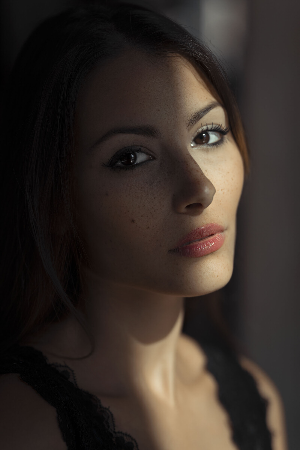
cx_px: 150
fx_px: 1062
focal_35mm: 85
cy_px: 225
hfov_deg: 16.1
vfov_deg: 23.9
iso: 200
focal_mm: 85
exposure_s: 1/2500
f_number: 2.5
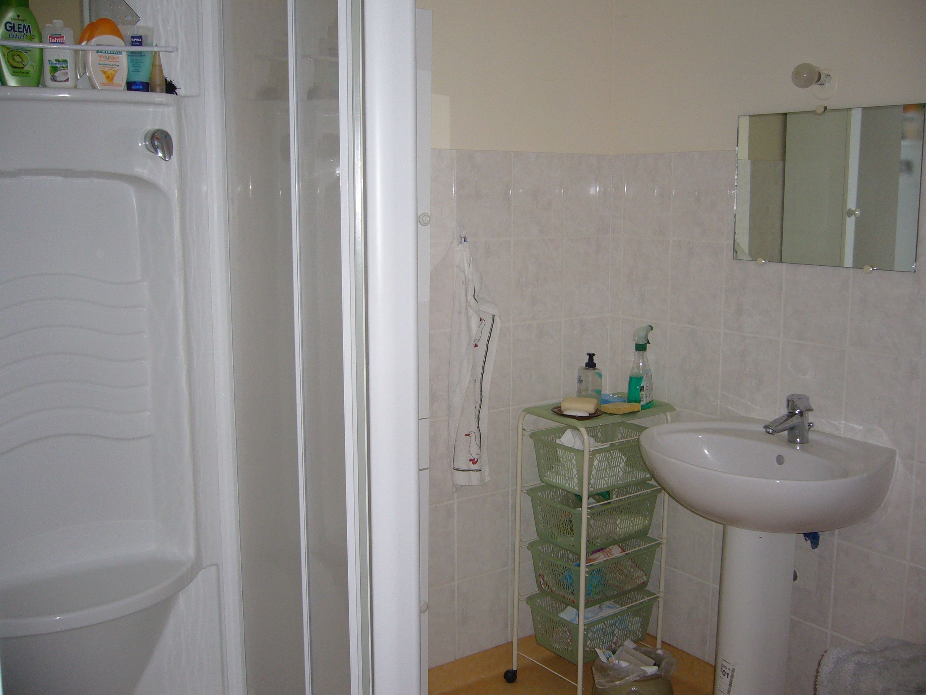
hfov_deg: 52.6
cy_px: 348
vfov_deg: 40.7
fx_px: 936
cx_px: 463
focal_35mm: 35
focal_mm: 5.8
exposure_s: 1/60
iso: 100
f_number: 2.8
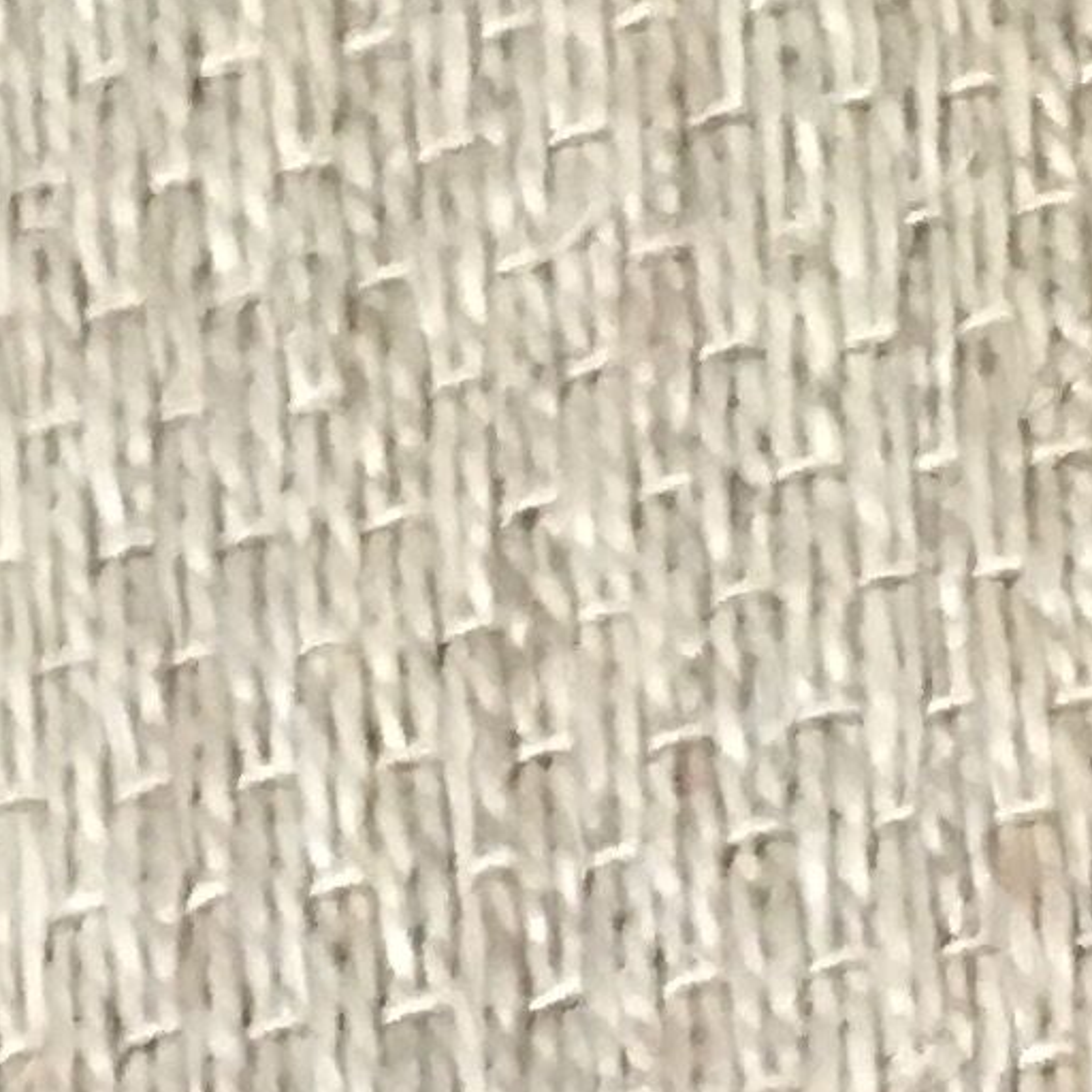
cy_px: 4221
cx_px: 608
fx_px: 7209
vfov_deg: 6.9
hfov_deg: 8.7
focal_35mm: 202
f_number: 2.2
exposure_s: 1/17
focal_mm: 4.15
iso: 200
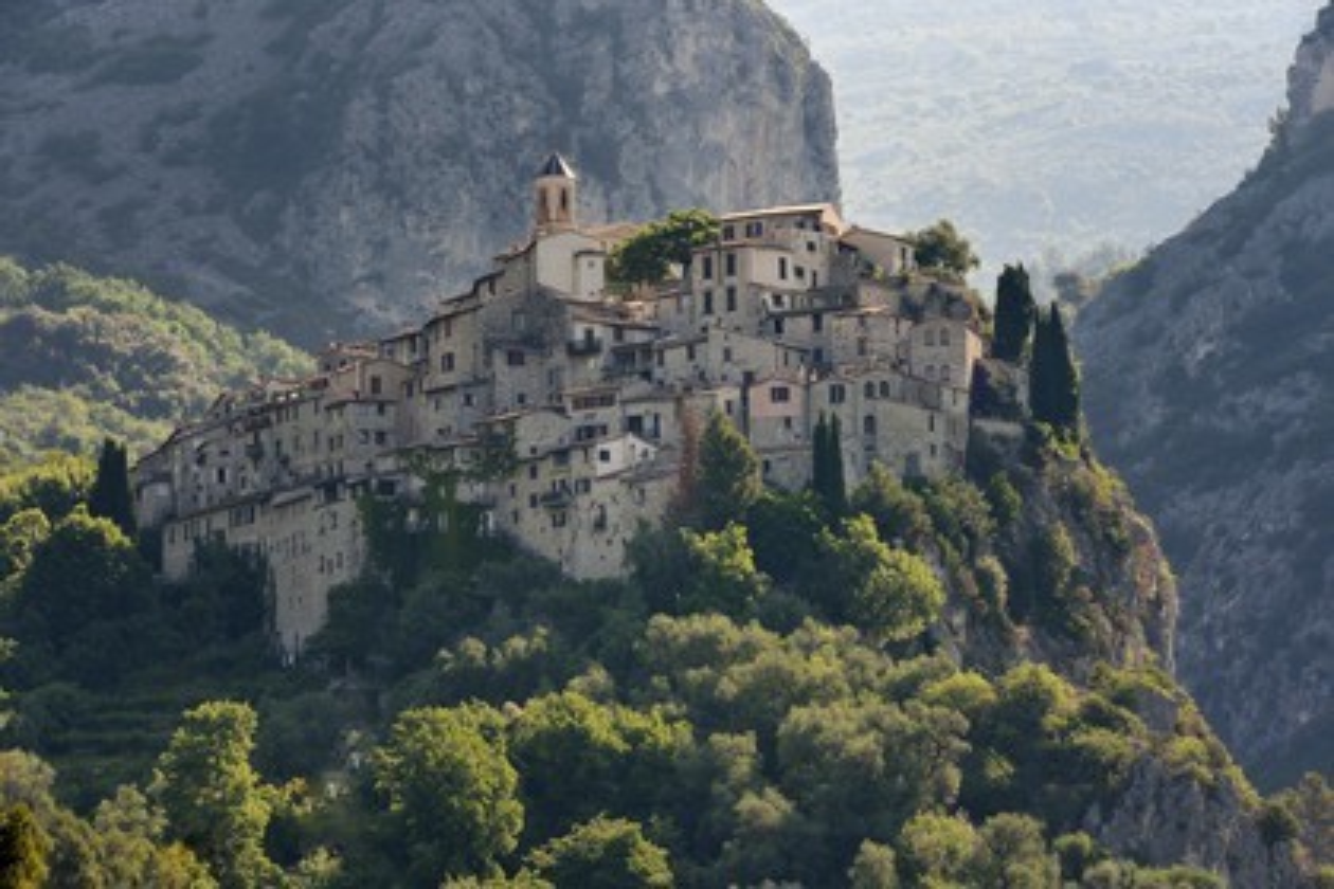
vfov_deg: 6.9
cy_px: 444
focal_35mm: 200
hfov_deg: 10.3
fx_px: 7411
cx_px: 667
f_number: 16
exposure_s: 1/160
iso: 200
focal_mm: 200
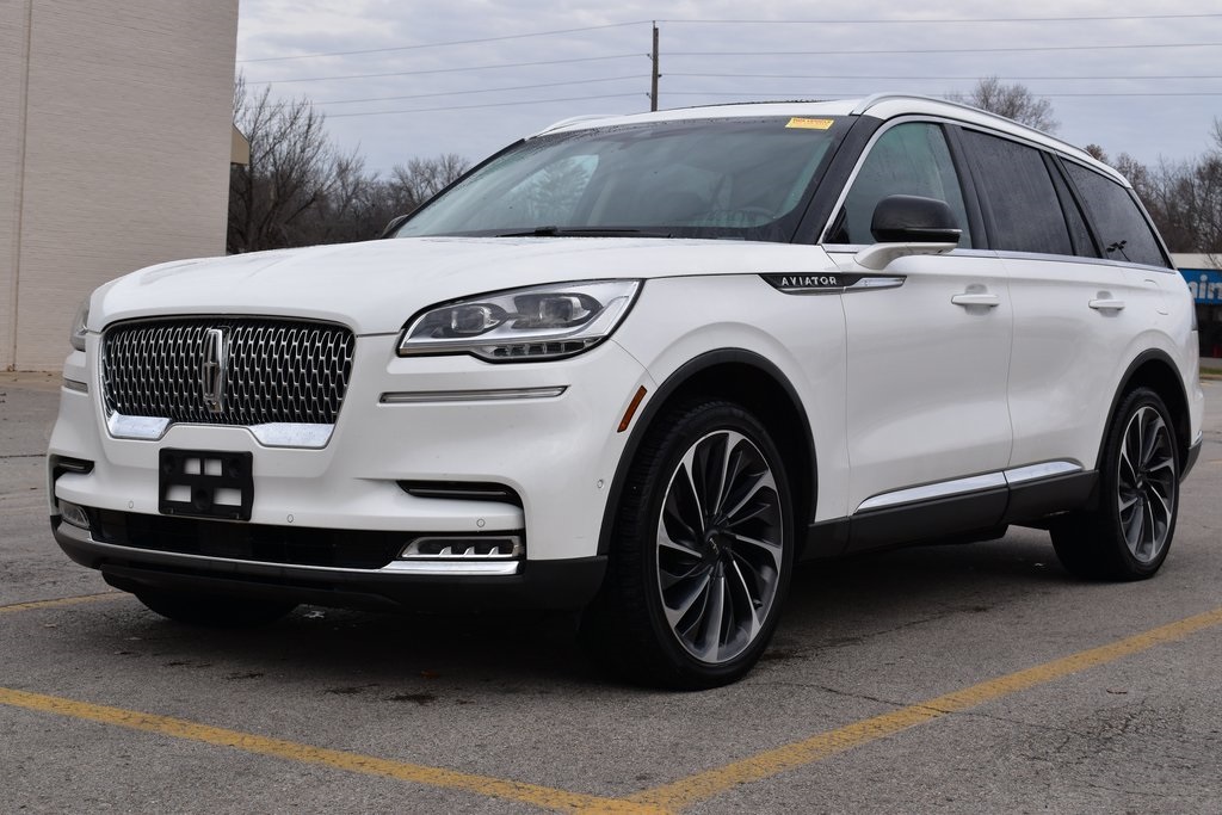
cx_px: 611
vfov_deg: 23.8
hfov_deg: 35.0
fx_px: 1935
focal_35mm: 57
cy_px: 408
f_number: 9
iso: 400
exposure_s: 1/160
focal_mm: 38
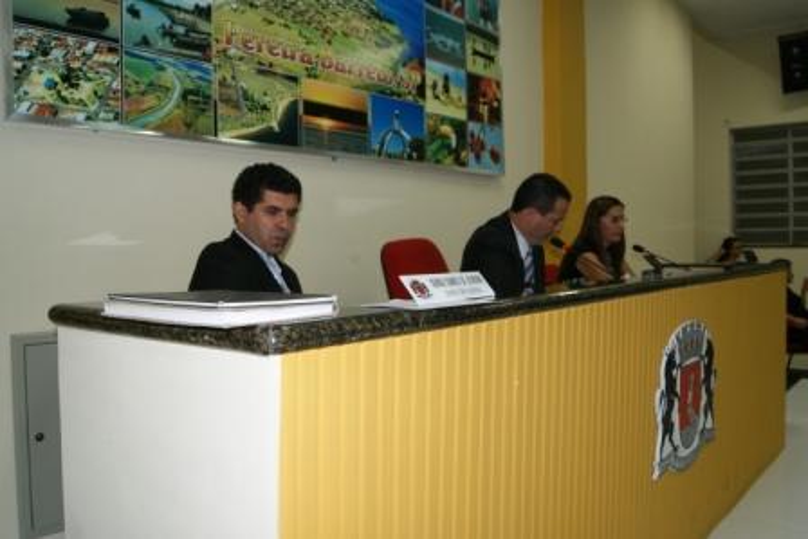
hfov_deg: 61.9
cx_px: 404
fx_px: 674
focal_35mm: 30
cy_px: 270
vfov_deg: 43.6
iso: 400
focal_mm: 20
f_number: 5.6
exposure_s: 1/60
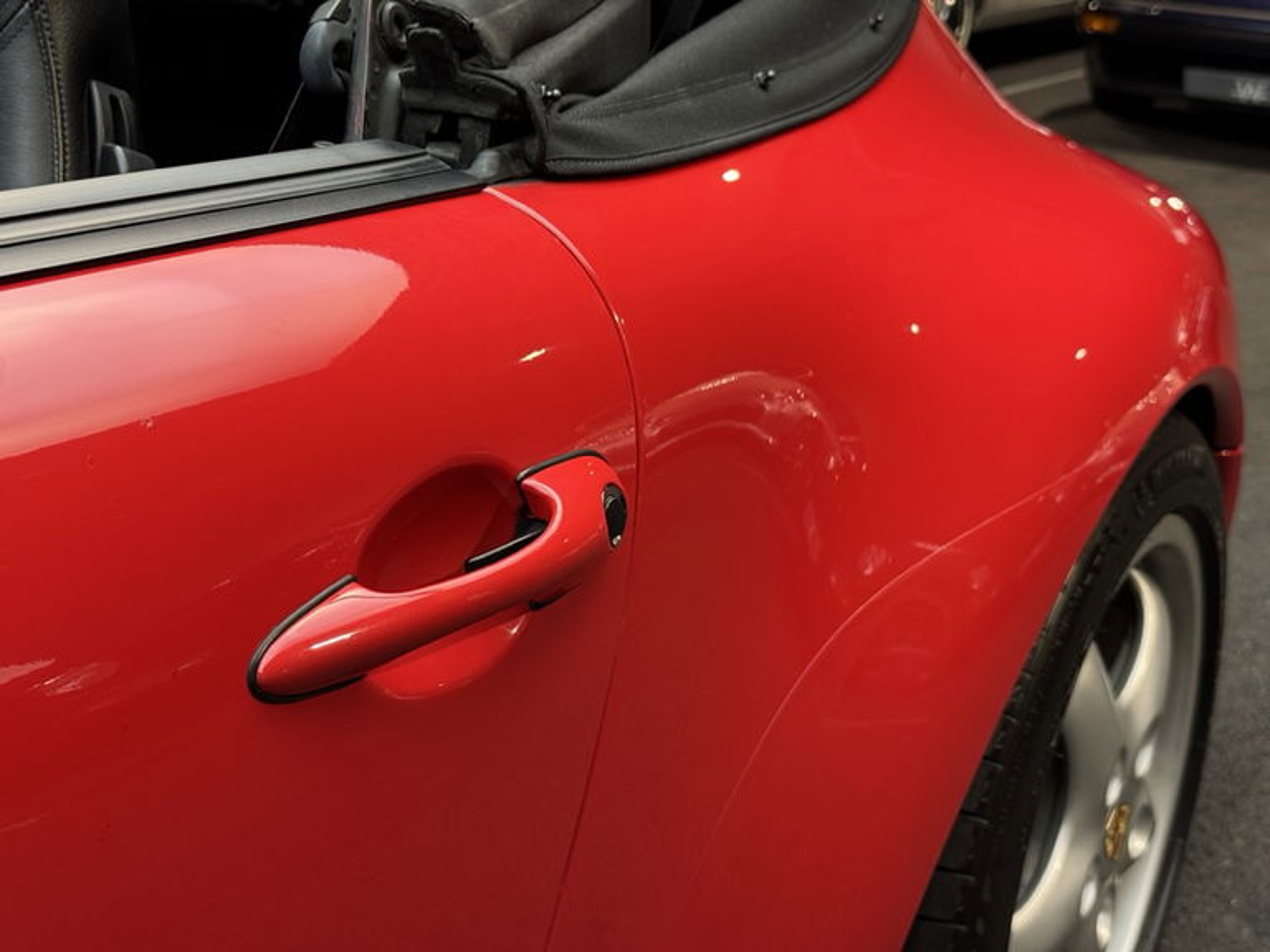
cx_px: 635
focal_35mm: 48
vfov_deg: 30.3
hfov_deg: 39.7
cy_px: 476
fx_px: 1761
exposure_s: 1/50
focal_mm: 6.76
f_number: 1.78
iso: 160
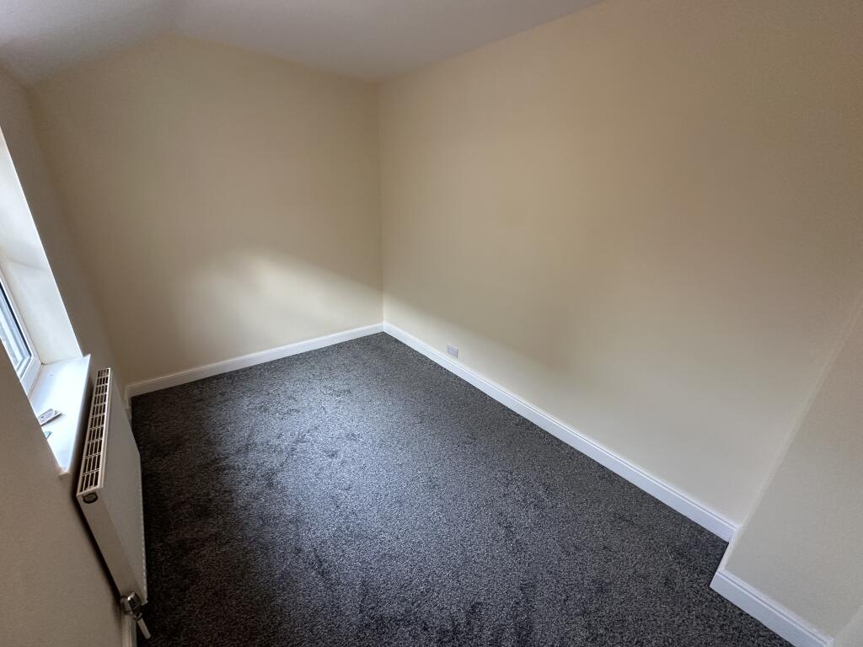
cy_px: 324
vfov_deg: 85.7
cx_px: 432
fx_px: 349
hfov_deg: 102.1
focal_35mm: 14
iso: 250
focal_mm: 2.22
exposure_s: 1/100
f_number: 2.2
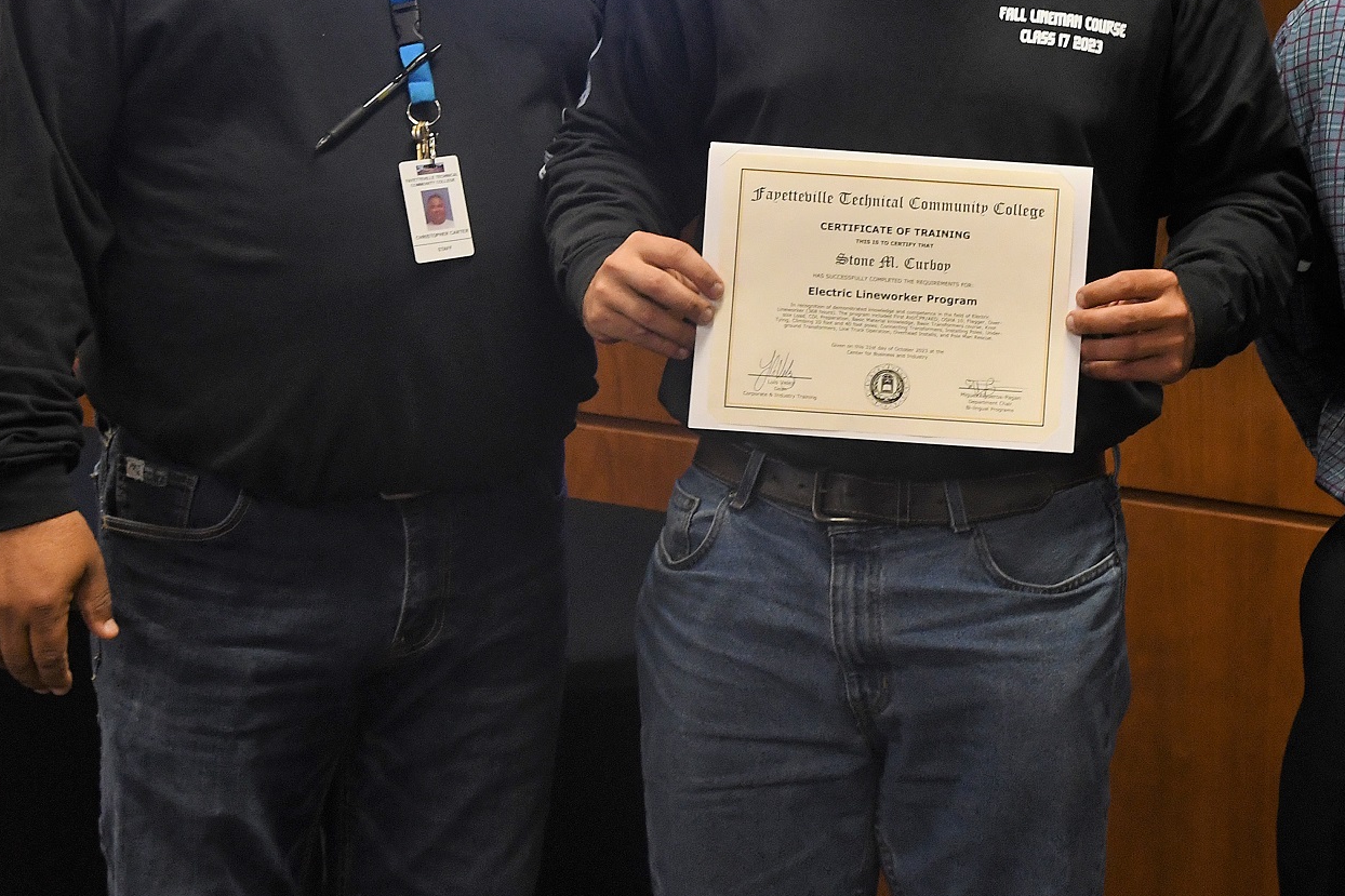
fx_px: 4819
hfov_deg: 15.8
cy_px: 123
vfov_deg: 10.6
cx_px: 1106
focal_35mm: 129
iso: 2000
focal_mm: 48
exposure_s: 1/40
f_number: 9
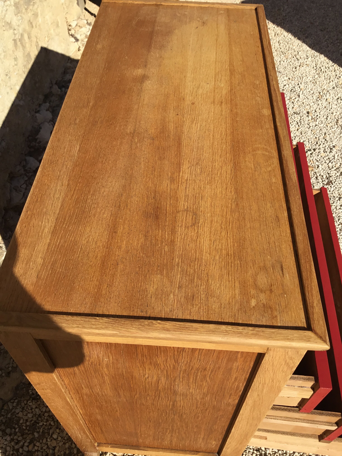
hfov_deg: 45.4
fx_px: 408
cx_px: 171
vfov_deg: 58.4
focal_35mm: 31
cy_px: 228
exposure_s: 1/1812
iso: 25
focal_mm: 3.3
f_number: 2.4
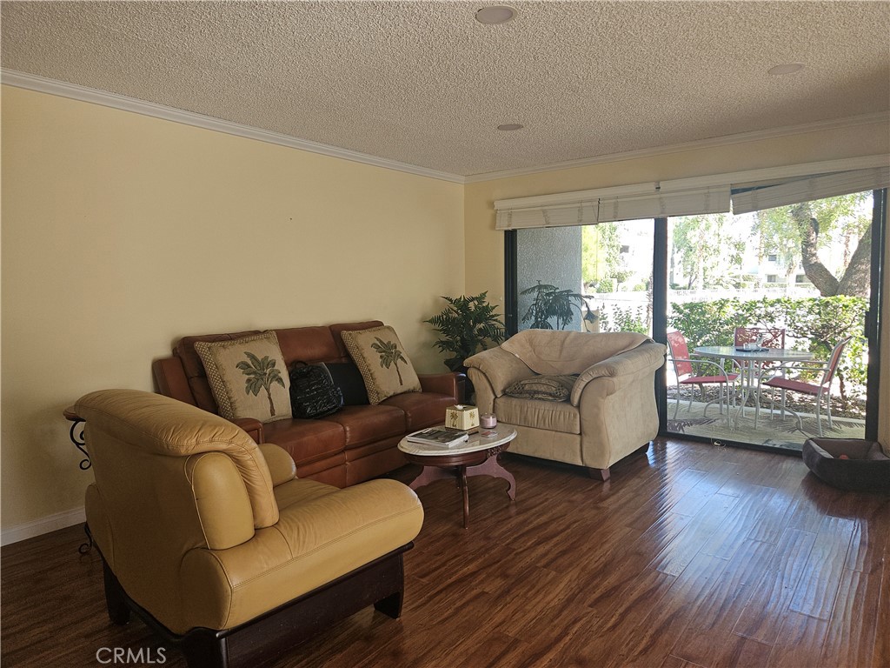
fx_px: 591
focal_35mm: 23
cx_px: 445
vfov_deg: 58.9
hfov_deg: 73.9
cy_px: 334
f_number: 1.8
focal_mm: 5.4
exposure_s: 1/60
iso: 40
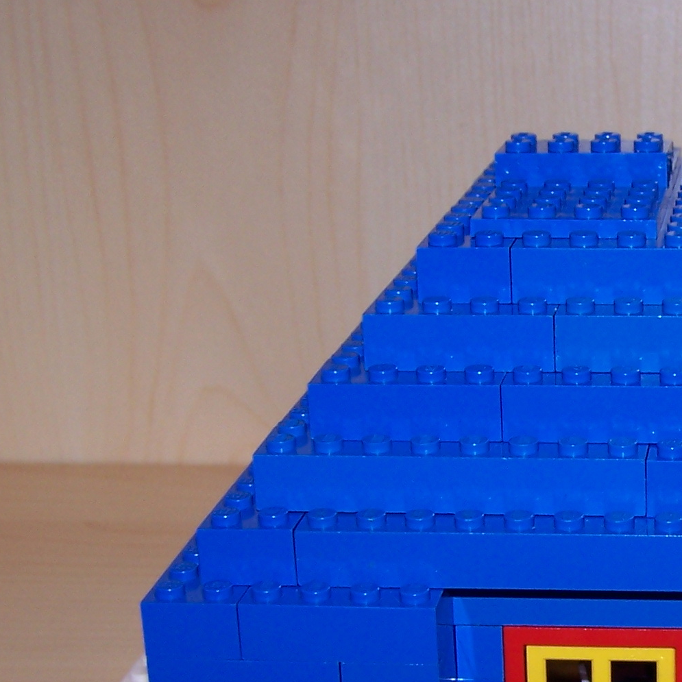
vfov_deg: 19.7
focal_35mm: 87
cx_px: 722
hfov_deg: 19.2
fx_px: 1939
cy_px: 541
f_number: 2.8
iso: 80
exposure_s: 1/60
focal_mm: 6.3
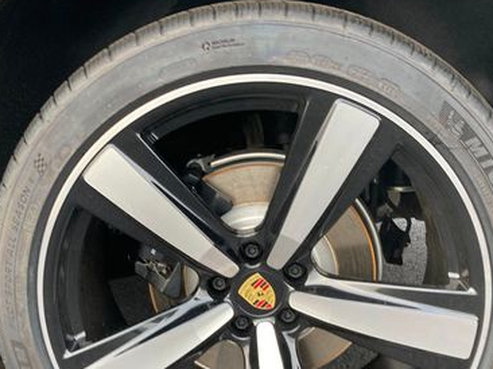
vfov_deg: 29.1
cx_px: 210
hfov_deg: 38.8
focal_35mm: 49
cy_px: 283
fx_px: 697
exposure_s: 1/50
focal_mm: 3.99
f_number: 1.8
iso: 64
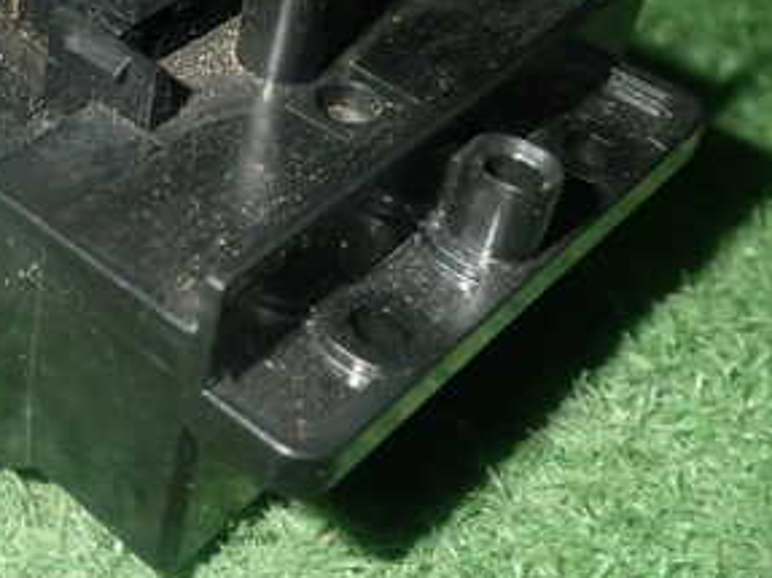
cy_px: 142
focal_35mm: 67
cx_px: -5
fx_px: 1494
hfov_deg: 27.3
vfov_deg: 21.7
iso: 400
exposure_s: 1/30
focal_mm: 5.79
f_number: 7.1
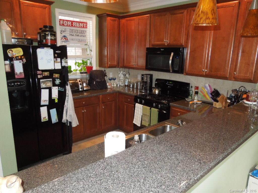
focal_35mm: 25
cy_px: 96
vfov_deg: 54.9
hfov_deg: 69.4
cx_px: 129
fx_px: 186
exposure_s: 1/30
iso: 450
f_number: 3.3
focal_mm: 4.5
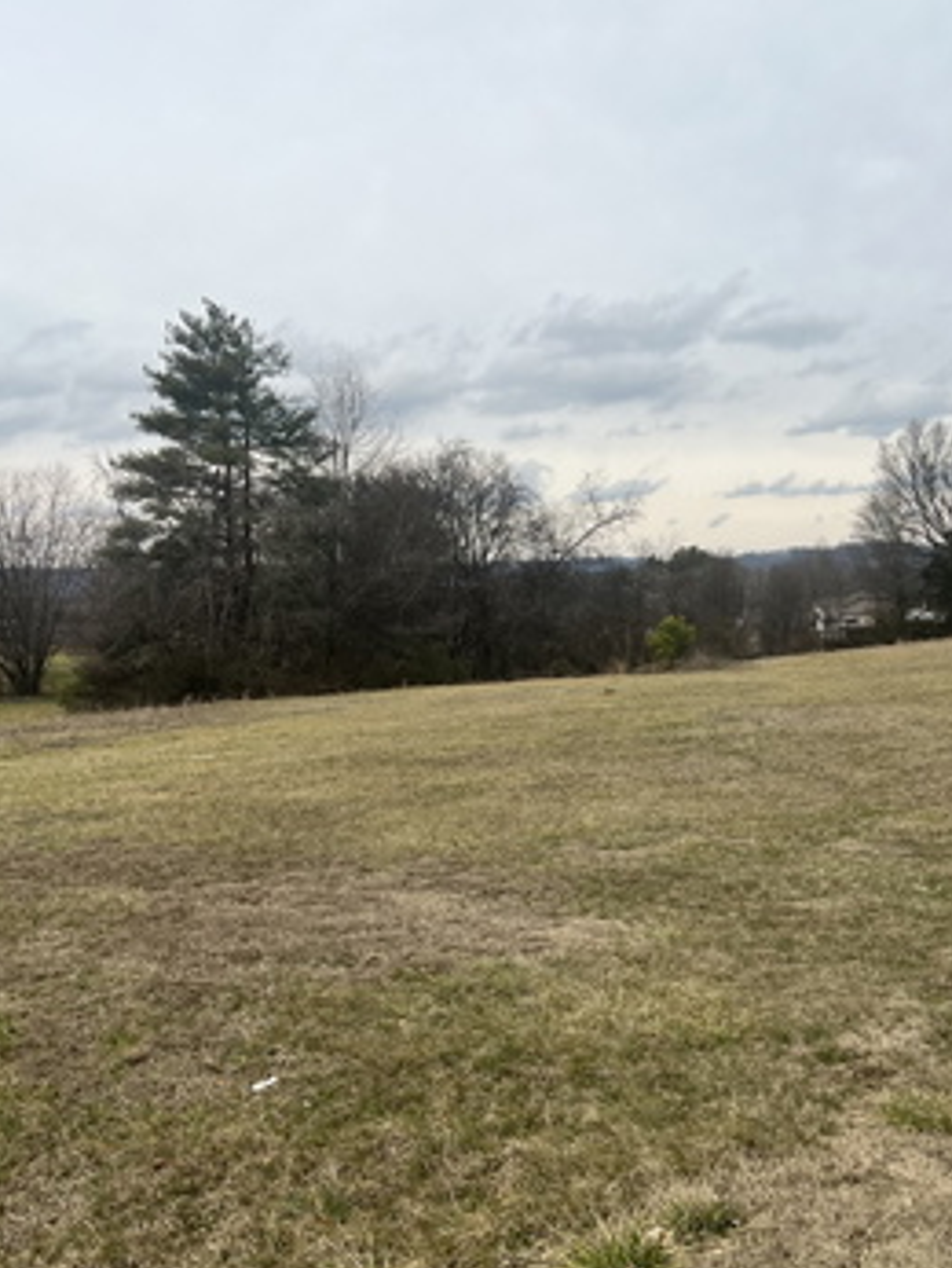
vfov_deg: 46.6
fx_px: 1465
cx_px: 538
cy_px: 742
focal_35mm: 40
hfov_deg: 35.9
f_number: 1.5
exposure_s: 1/4630
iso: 50
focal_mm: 5.7
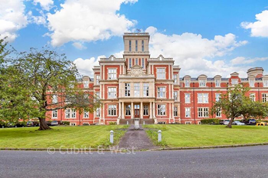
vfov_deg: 77.4
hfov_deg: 100.4
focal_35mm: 15
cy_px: 89
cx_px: 134
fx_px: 112
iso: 400
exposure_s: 1/640
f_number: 8
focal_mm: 10
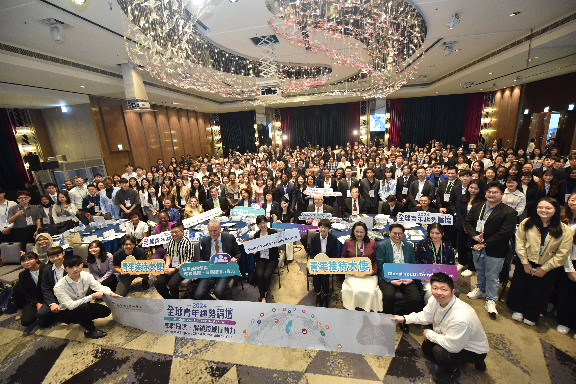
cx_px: 288
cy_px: 192
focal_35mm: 14
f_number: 2.8
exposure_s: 1/100
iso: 1600
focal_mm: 14
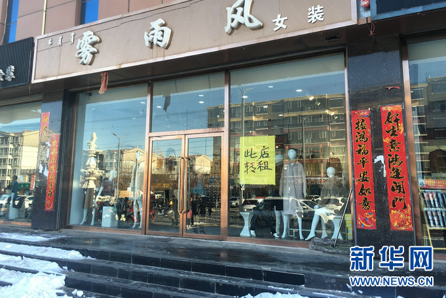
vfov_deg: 42.2
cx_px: 223
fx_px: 384
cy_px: 128
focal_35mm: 31
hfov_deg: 60.3
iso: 25
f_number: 2.2
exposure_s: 1/143
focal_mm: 4.15
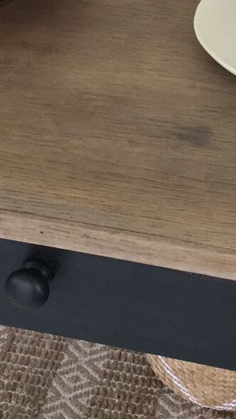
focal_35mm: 94
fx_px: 1045
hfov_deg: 12.8
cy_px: 89
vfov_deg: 22.4
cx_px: 217
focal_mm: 3.3
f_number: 2.4
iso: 64
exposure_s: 1/33
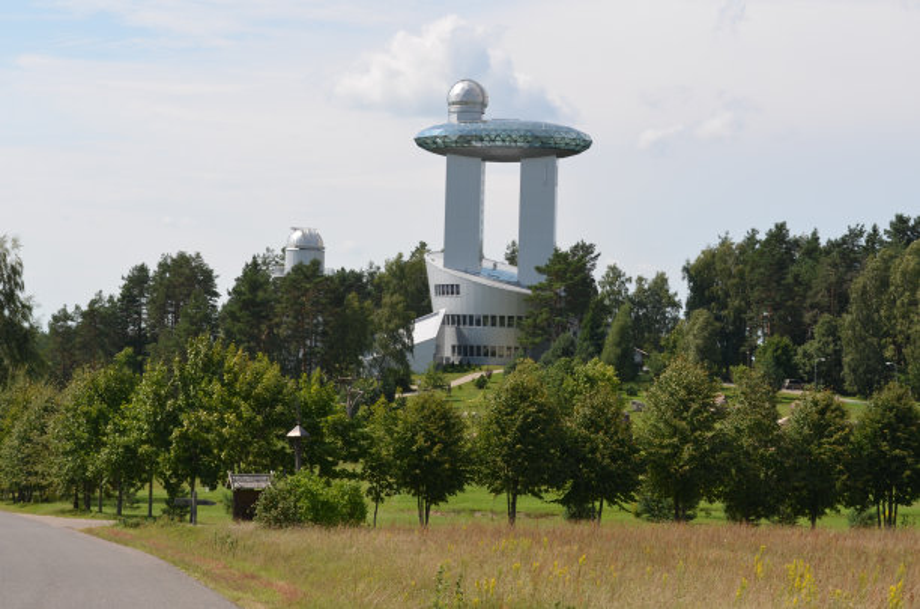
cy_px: 304
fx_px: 2103
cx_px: 460
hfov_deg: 24.7
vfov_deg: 16.5
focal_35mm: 82
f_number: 9
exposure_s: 1/200
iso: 100
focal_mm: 55
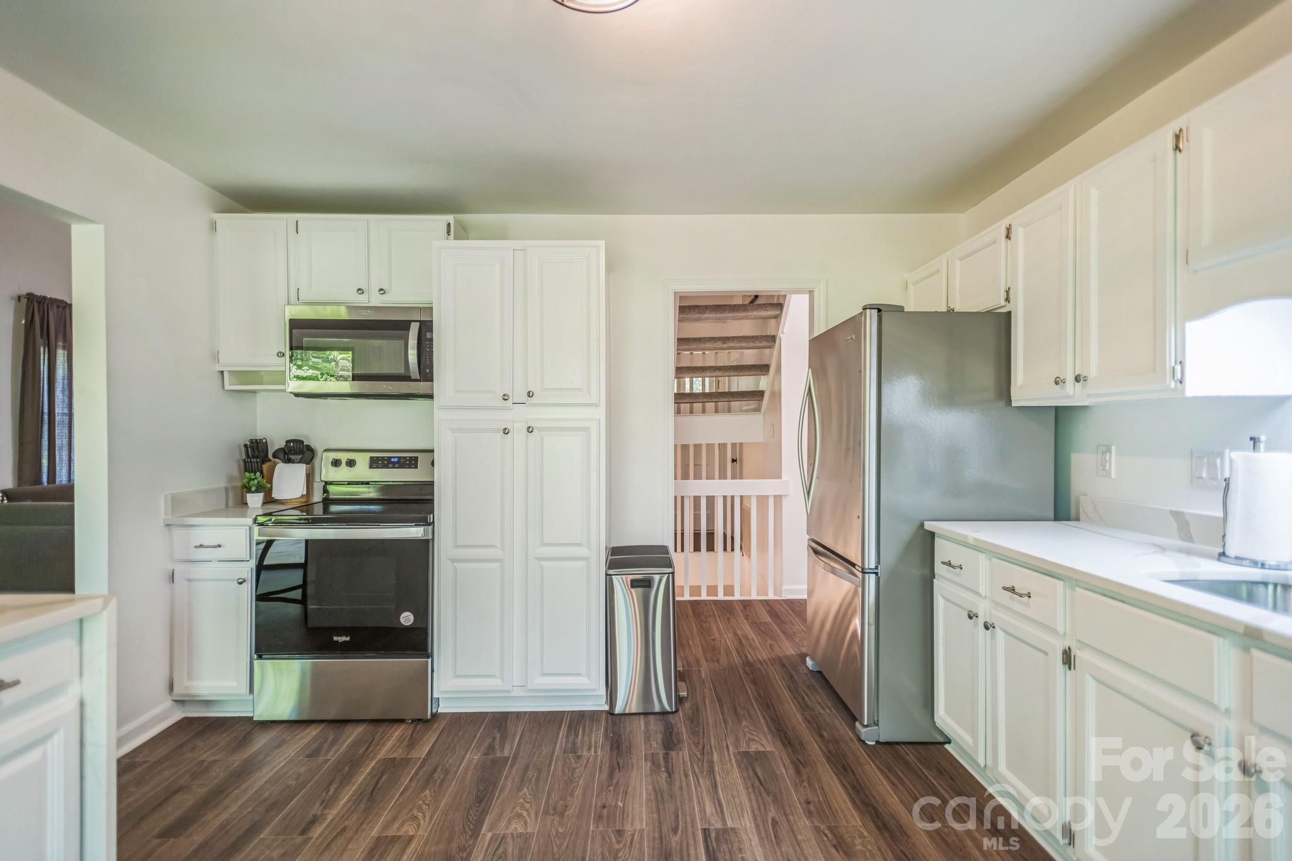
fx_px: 610
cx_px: 646
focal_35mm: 17
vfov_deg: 70.4
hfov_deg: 93.3
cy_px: 430
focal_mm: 17
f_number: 3.2
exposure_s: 1/40
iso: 500
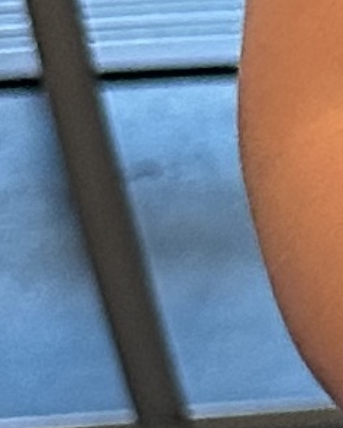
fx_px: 2473
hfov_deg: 6.7
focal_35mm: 195
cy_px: -836
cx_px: 1234
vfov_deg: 8.4
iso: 250
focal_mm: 6.86
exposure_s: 1/71
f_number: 1.78
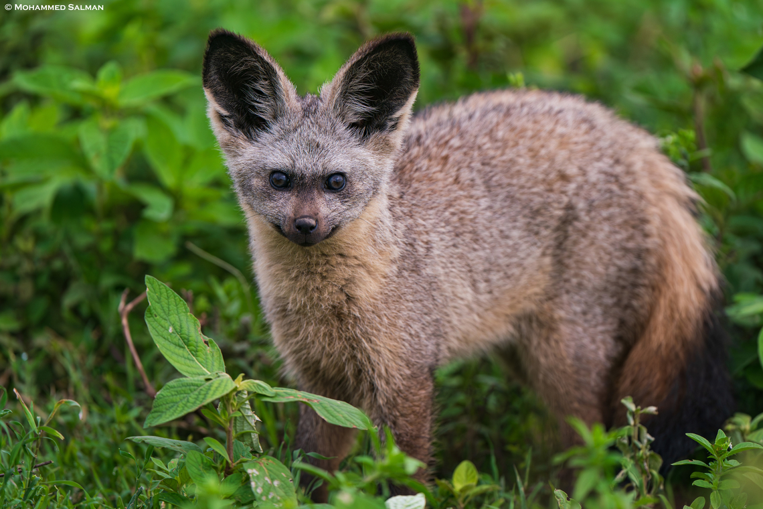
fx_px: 12716
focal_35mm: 600
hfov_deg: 3.4
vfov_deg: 2.3
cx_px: 382
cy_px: 254
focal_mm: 600
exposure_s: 1/6400
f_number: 4
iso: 1000
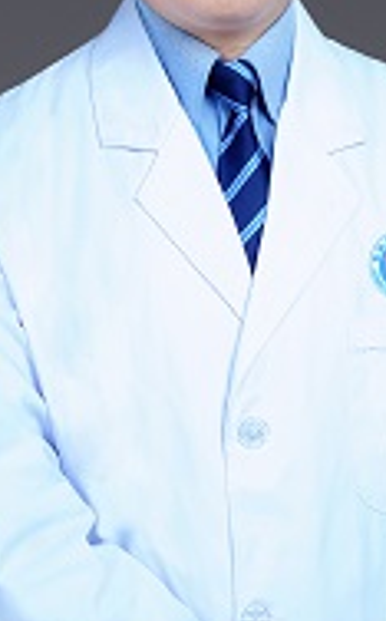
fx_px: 2060
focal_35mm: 122
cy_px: 304
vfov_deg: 17.1
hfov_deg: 10.7
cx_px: 214
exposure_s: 1/160
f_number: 9
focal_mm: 50
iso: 200
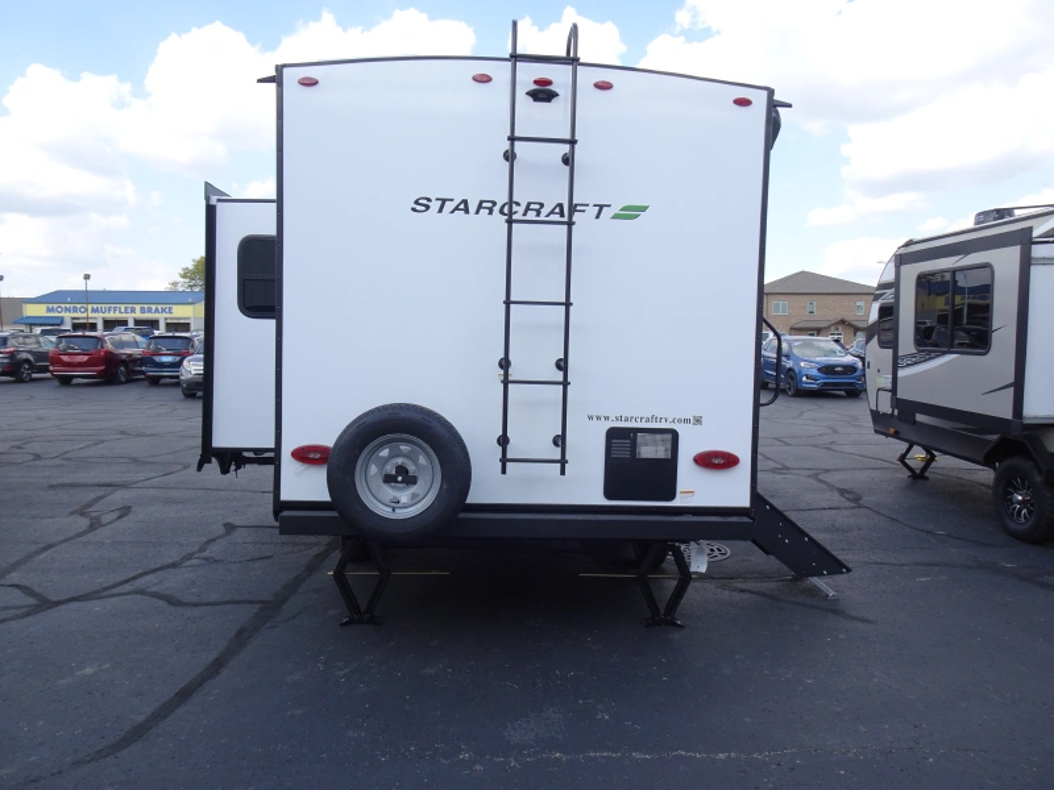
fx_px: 731
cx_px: 527
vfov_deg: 56.8
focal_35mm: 24
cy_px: 395
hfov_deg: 71.6
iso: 80
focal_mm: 4.1
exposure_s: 1/400
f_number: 3.5
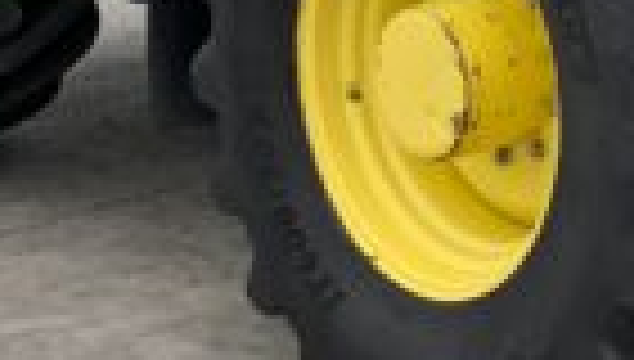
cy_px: -351
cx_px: 706
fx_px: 2409
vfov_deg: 8.1
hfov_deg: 14.6
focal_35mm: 143
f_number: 1.8
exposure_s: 1/770
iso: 16
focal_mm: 3
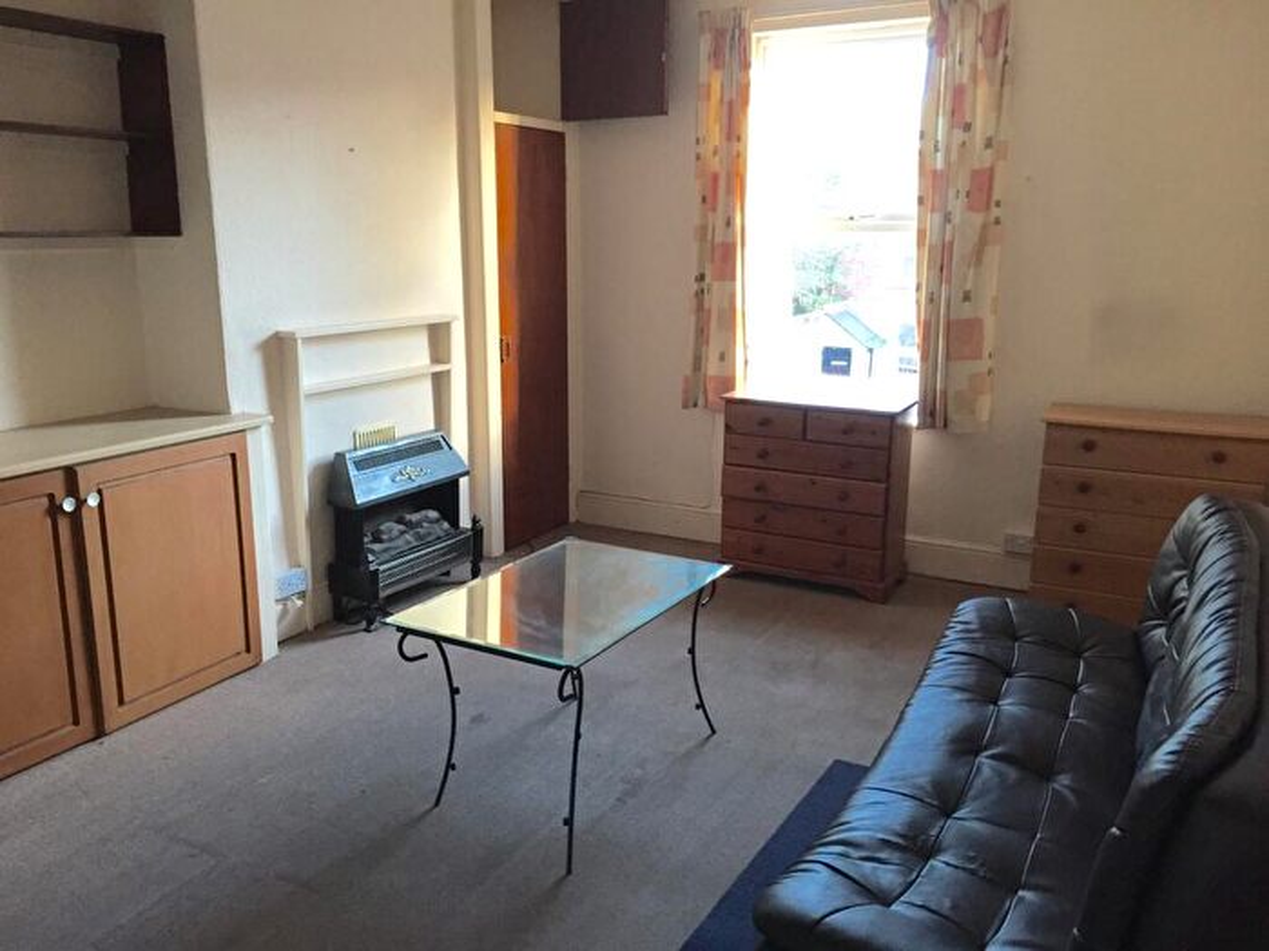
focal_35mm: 29
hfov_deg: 61.7
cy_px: 476
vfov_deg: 48.2
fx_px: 1063
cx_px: 634
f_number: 2.2
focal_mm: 4.15
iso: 160
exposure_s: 1/33
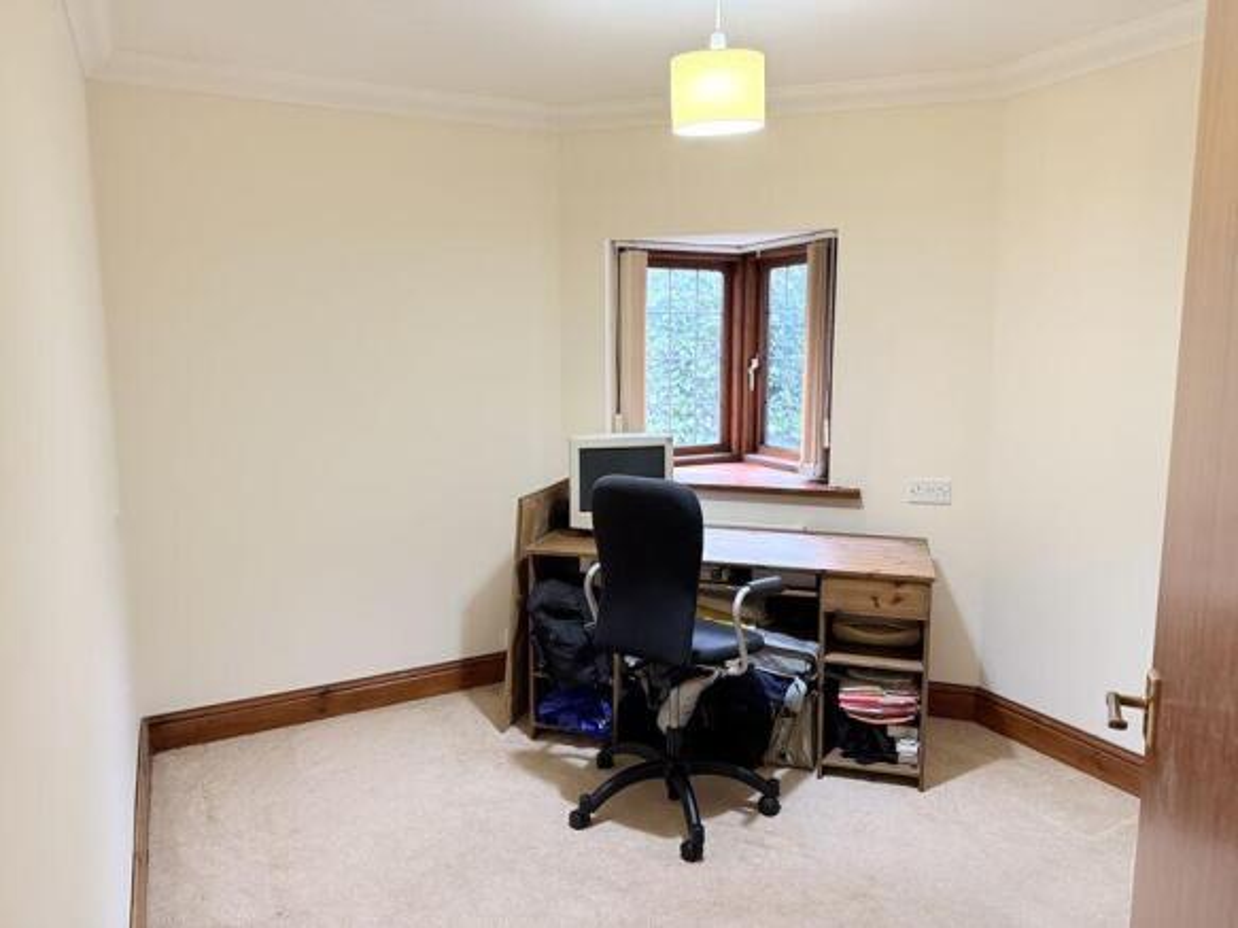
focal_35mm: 24
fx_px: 858
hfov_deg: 71.6
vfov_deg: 56.8
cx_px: 619
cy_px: 464
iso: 640
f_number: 1.78
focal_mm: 6.76
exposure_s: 1/50
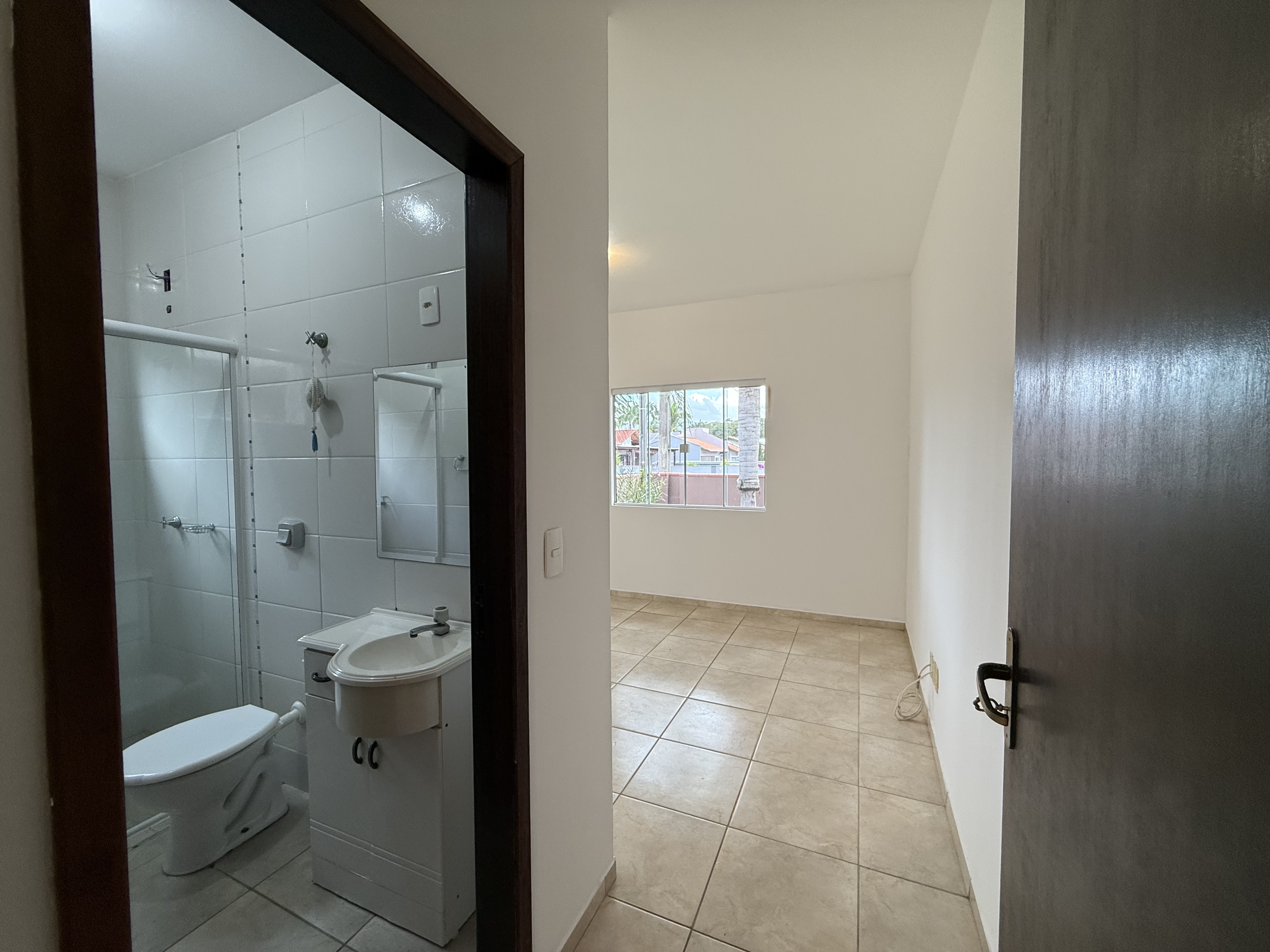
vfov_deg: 85.7
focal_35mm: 14
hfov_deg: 102.1
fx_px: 514
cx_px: 635
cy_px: 476
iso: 160
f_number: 2.2
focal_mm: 2.22
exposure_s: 1/120
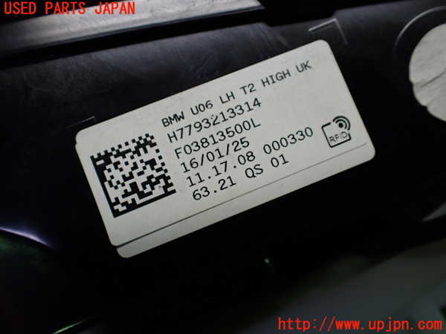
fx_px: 387
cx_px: 223
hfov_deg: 60.0
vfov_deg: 46.8
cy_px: 167
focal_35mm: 30
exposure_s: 1/125
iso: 200
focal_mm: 5.4
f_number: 2.3
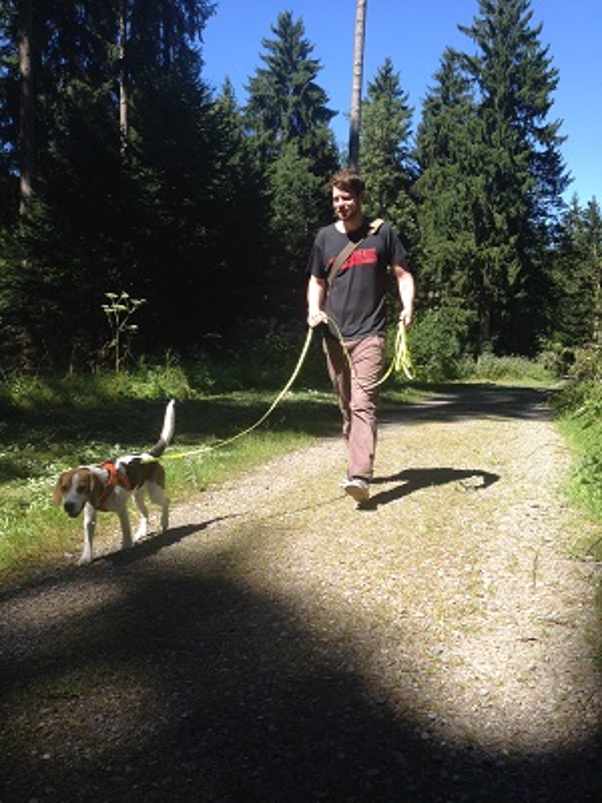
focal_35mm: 35
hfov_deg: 40.7
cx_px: 301
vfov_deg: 52.6
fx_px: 812
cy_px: 402
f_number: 2.4
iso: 50
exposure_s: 1/708
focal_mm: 4.28
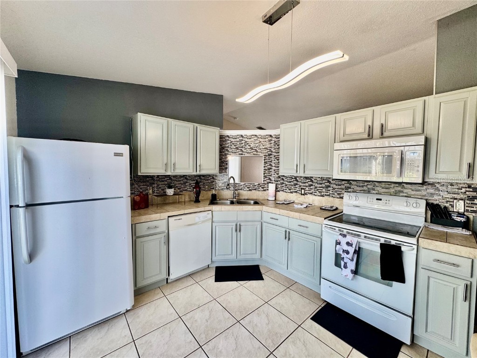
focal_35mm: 14
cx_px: 238
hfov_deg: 102.1
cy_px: 179
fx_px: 193
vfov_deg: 85.7
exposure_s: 1/120
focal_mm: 2.22
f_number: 2.2
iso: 100
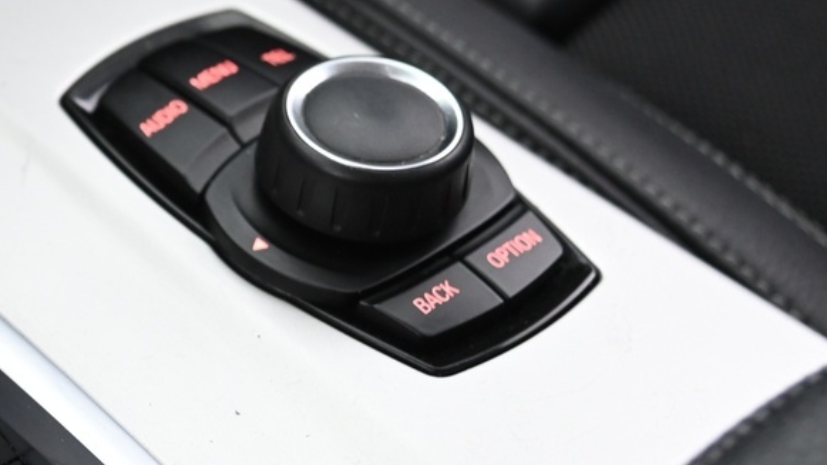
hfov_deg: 17.7
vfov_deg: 10.3
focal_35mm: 117
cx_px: -51
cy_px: 346
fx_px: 2566
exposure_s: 1/13
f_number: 4
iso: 2000
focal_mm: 40
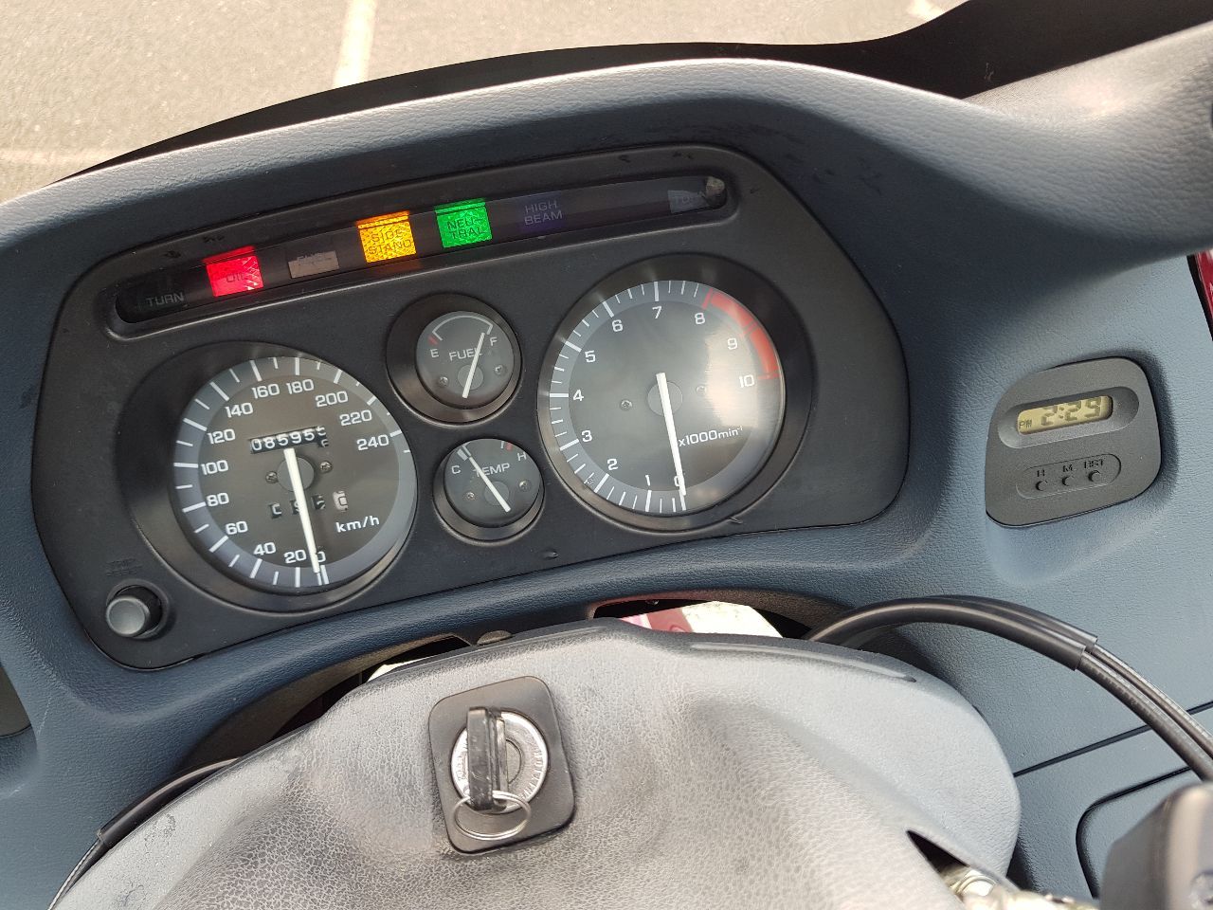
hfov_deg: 67.3
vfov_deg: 53.1
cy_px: 455
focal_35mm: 26
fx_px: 911
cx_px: 606
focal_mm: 4.2
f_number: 1.7
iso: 40
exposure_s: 1/122
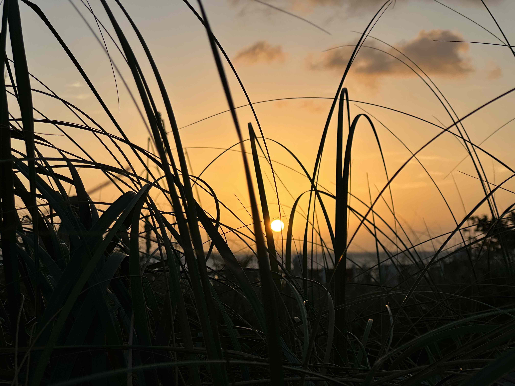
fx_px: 1146
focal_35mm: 77
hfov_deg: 25.3
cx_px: 258
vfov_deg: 19.1
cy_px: 193
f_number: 2.8
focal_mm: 9
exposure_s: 1/943
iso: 32
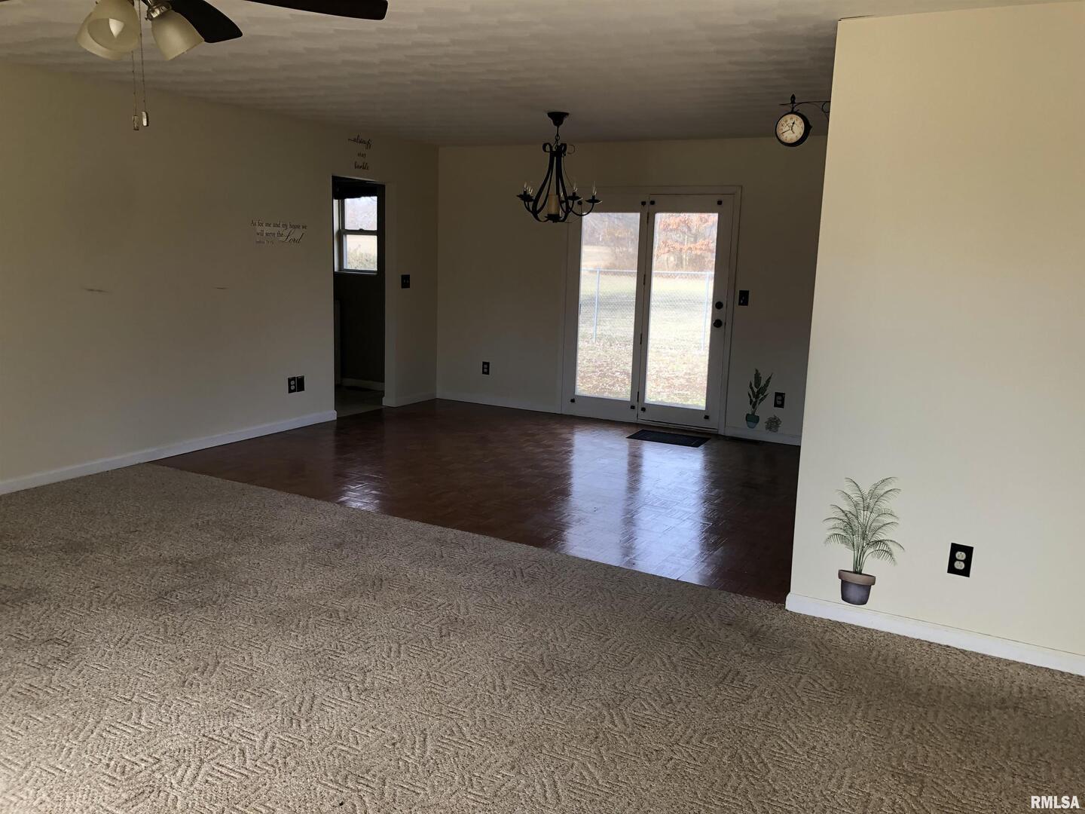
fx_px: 878
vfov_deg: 49.7
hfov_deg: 63.4
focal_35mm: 28
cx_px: 542
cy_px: 407
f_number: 1.8
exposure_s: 1/120
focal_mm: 3.99
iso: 32
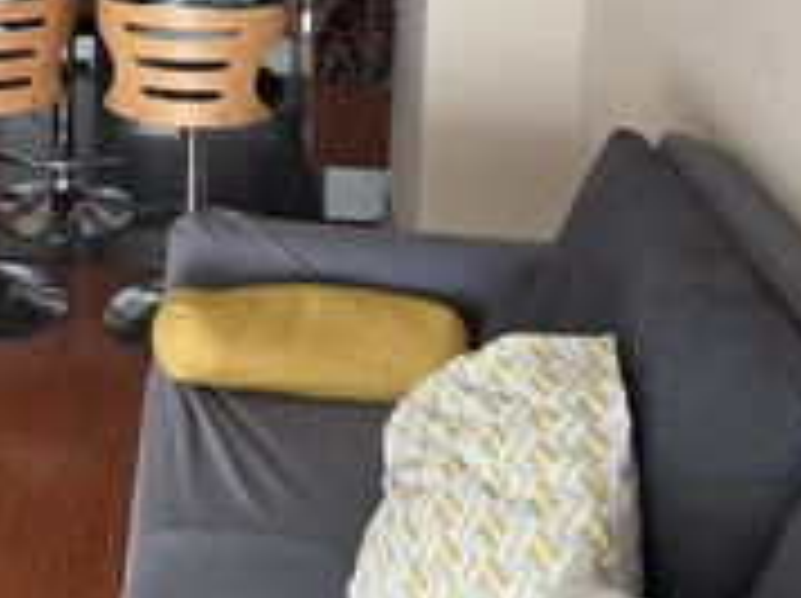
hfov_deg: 32.2
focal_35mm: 57
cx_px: 86
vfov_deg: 23.7
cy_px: -90
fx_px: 1317
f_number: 1.7
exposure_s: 1/100
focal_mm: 6.3
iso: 160
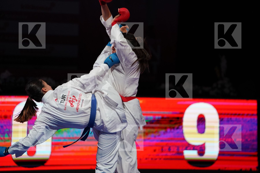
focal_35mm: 198
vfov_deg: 6.9
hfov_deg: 10.4
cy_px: 86
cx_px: 130
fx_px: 1430
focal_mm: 198
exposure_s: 1/1000
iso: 2000
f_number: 2.8
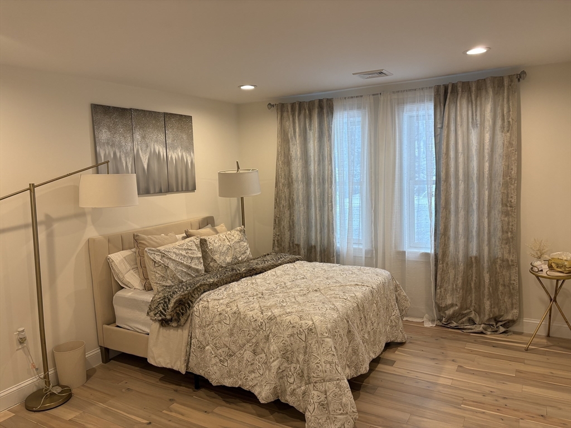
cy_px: 214
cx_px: 286
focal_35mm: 26
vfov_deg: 53.1
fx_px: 429
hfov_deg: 67.3
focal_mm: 5.96
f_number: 1.6
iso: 100
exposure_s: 1/120
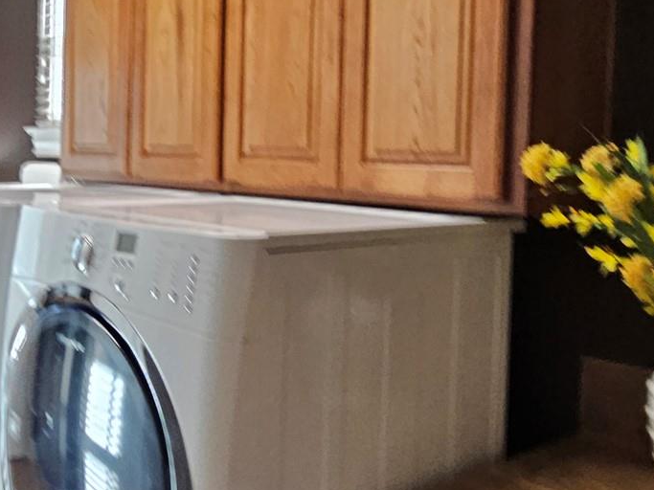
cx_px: 239
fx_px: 737
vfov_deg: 36.8
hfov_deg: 47.4
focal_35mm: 39
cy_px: 220
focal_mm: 2.2
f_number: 2.2
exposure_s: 1/60
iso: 125
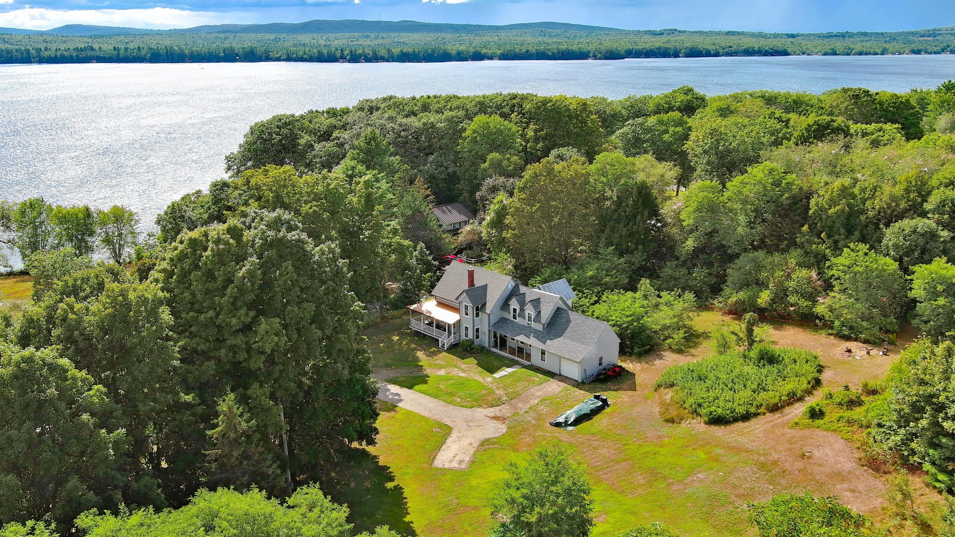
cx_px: 459
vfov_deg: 35.6
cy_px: 241
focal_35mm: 33
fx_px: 836
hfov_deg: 59.5
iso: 100
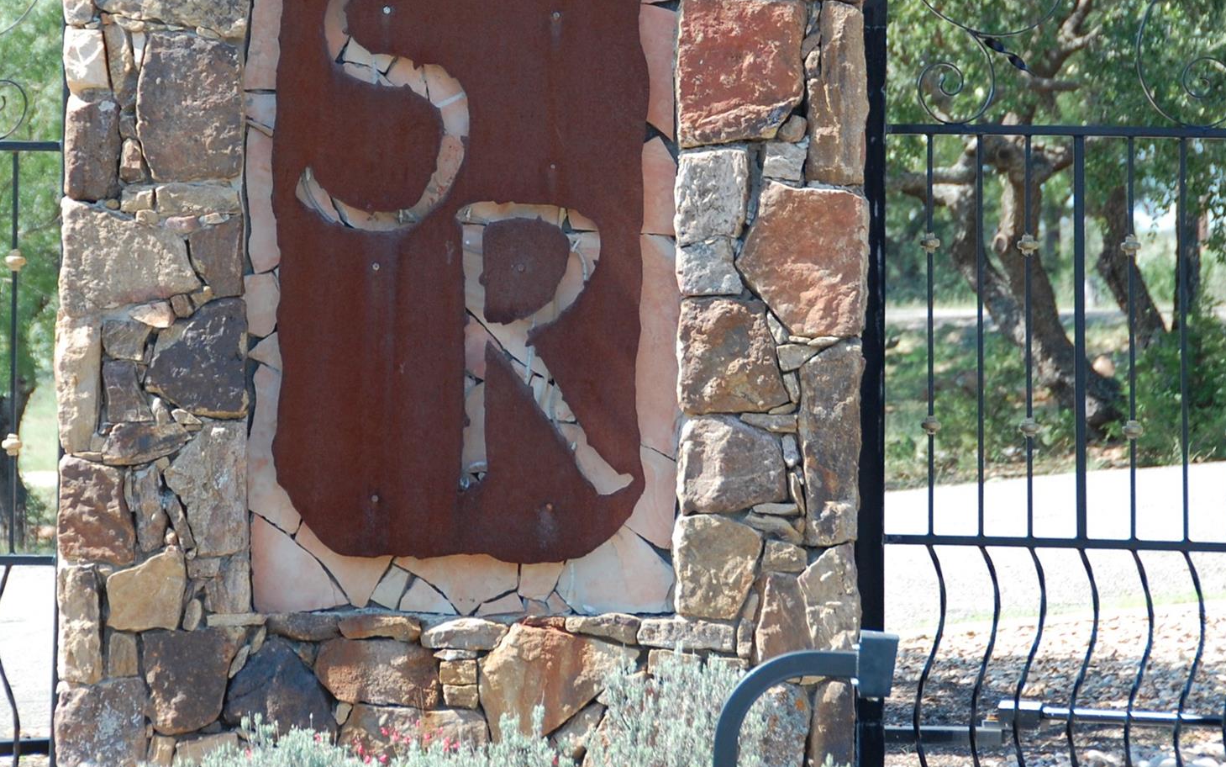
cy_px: 220
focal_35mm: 204
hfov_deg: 10.3
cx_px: 537
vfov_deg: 6.4
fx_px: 6807
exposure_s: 1/400
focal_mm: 95
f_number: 5.3
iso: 400
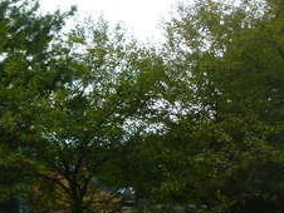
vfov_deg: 14.8
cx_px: -207
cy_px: 185
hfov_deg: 16.8
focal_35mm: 99
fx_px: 813
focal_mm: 5
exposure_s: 1/400
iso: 100
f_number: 3.3
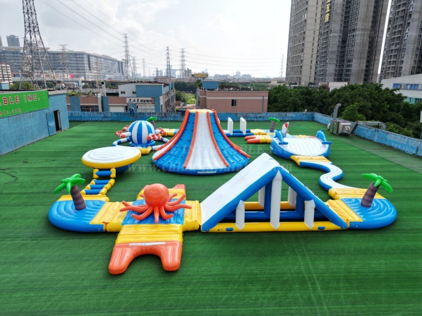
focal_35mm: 24
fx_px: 293
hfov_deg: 71.6
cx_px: 211
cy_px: 158
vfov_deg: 56.8
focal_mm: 6.72
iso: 110
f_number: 1.7
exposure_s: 1/3200
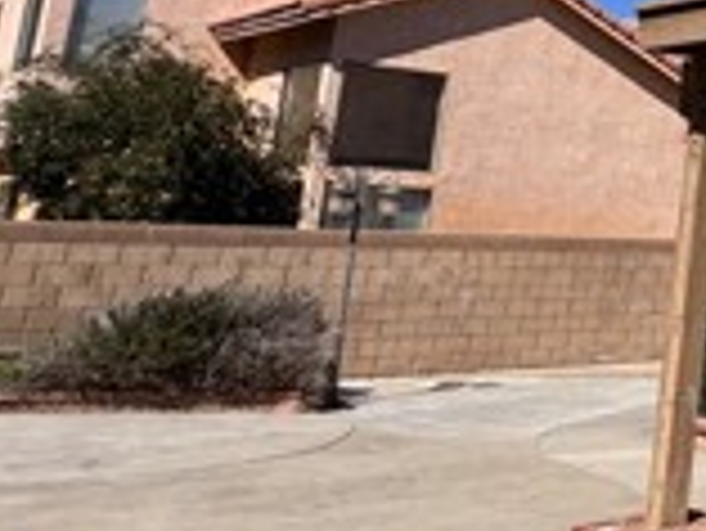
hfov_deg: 24.6
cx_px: 1106
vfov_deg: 24.7
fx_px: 1163
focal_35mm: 57
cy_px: 18
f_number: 2.2
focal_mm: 2.22
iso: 50
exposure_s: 1/3247
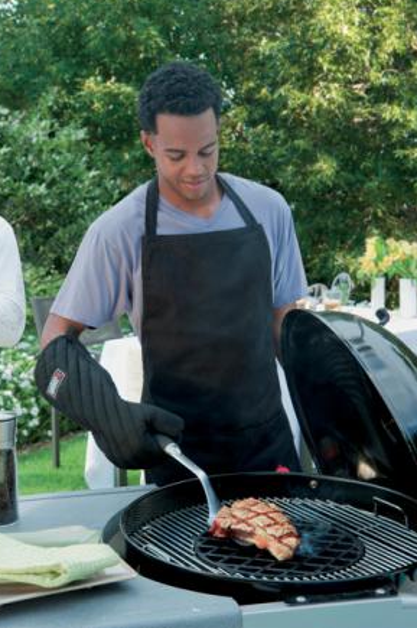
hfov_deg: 21.9
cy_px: 305
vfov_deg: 32.4
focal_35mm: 62
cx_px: 206
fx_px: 1080
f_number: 11
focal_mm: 60
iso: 200
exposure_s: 1/60
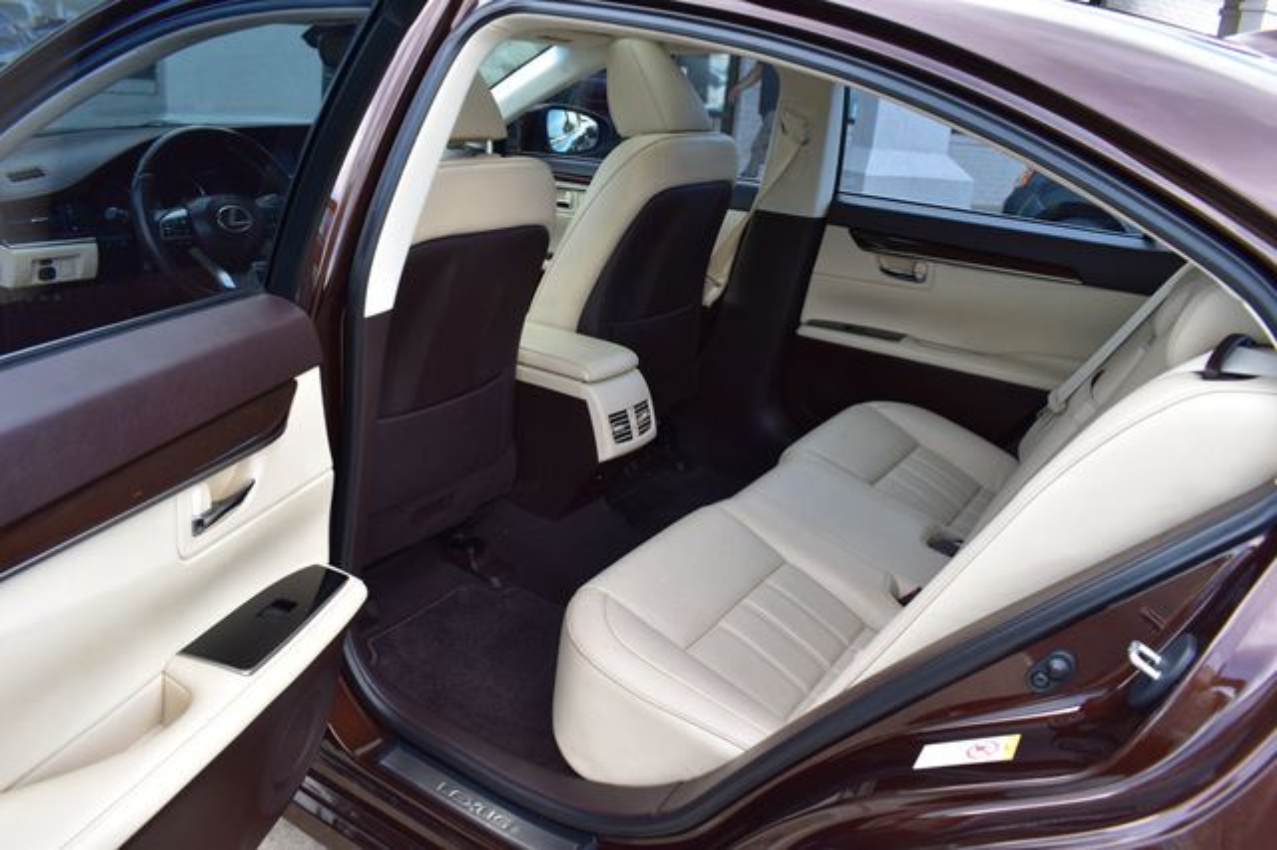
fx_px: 957
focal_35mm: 27
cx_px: 638
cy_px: 425
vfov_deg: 47.9
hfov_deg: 67.4
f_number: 8
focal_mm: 18
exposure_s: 1/50
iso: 400
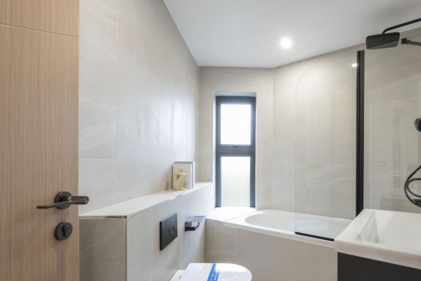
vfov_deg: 66.7
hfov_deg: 88.3
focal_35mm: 18
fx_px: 210
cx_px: 263
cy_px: 169
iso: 200
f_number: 16
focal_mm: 14
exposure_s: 3
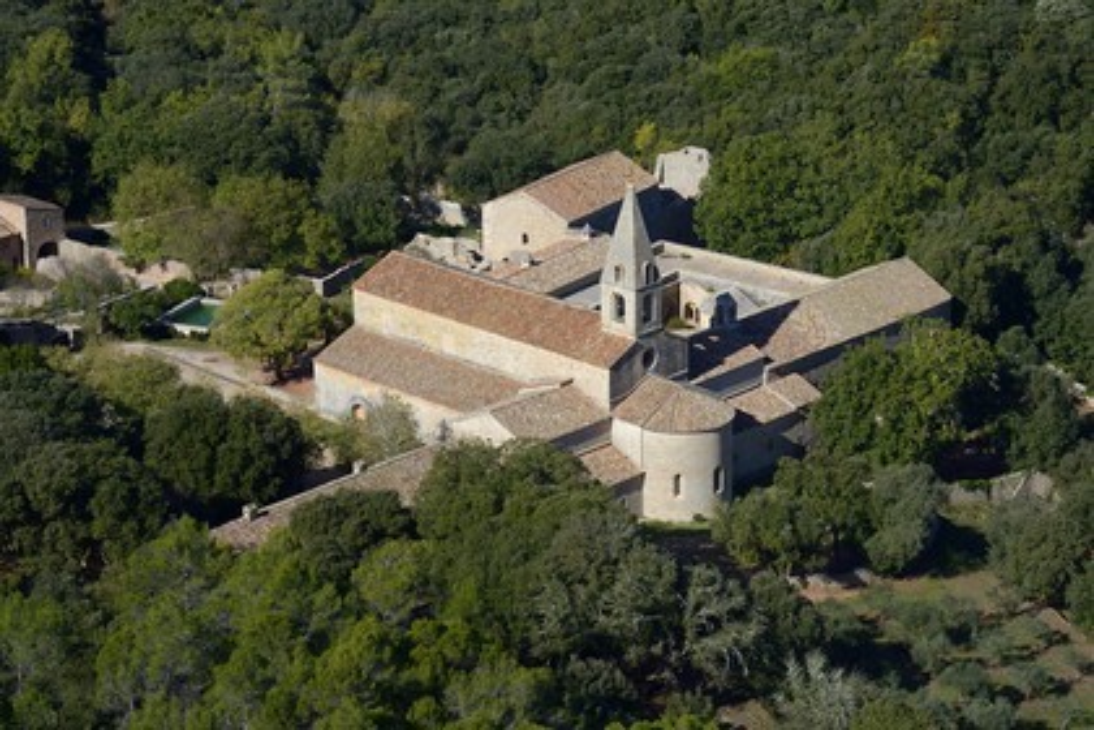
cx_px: 547
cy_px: 365
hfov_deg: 20.0
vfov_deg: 13.4
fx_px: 3099
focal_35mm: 102
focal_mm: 102
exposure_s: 1/1250
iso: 800
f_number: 13
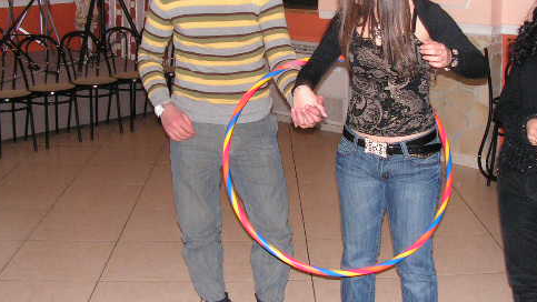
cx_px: 305
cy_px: 89
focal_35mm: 52
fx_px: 741
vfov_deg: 22.9
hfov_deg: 39.8
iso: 200
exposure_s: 1/40
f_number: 3.2
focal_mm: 6
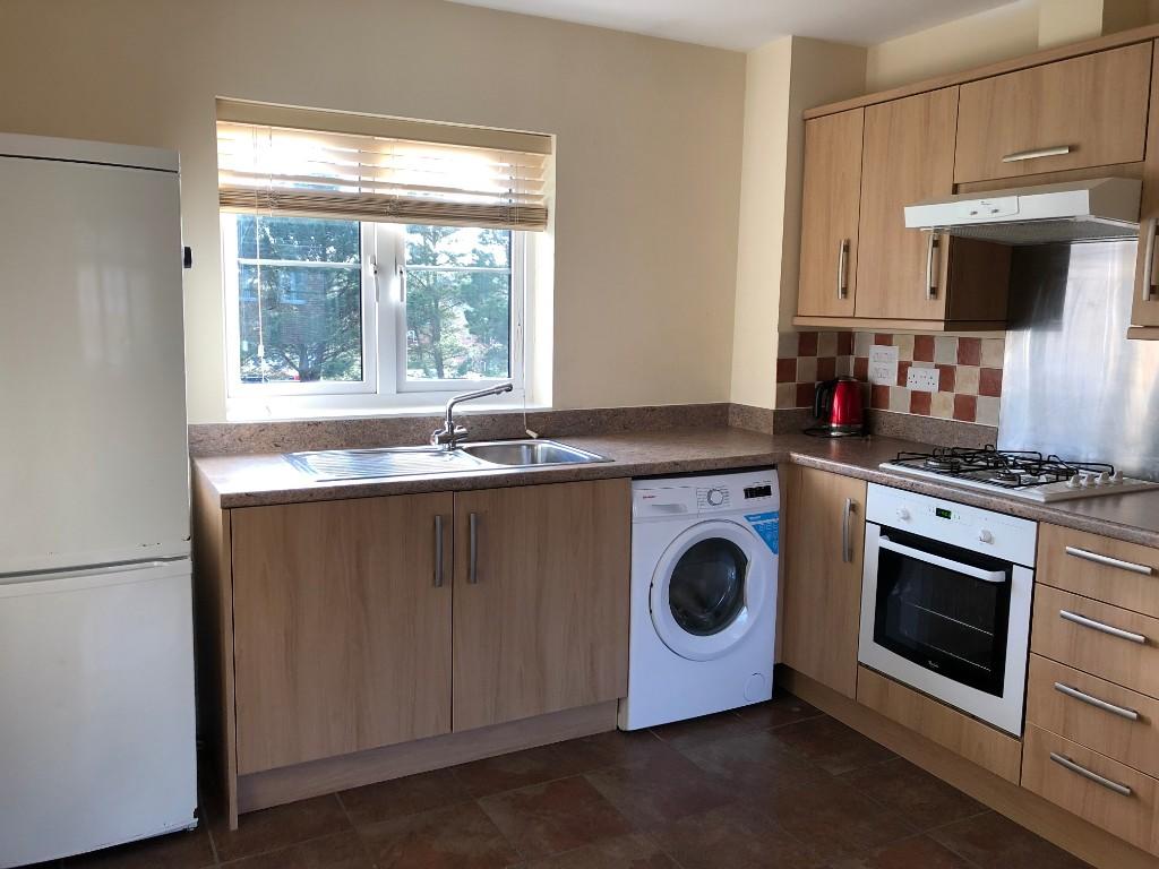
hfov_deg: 63.4
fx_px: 937
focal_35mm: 28
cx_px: 580
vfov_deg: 49.7
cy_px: 434
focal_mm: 4
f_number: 1.8
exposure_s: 1/33
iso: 25
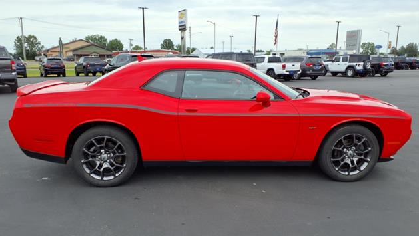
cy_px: 134
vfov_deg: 38.8
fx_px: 333
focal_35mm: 30
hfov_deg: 64.3
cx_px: 207
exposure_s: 1/714
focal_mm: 3.58
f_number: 1.9
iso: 40
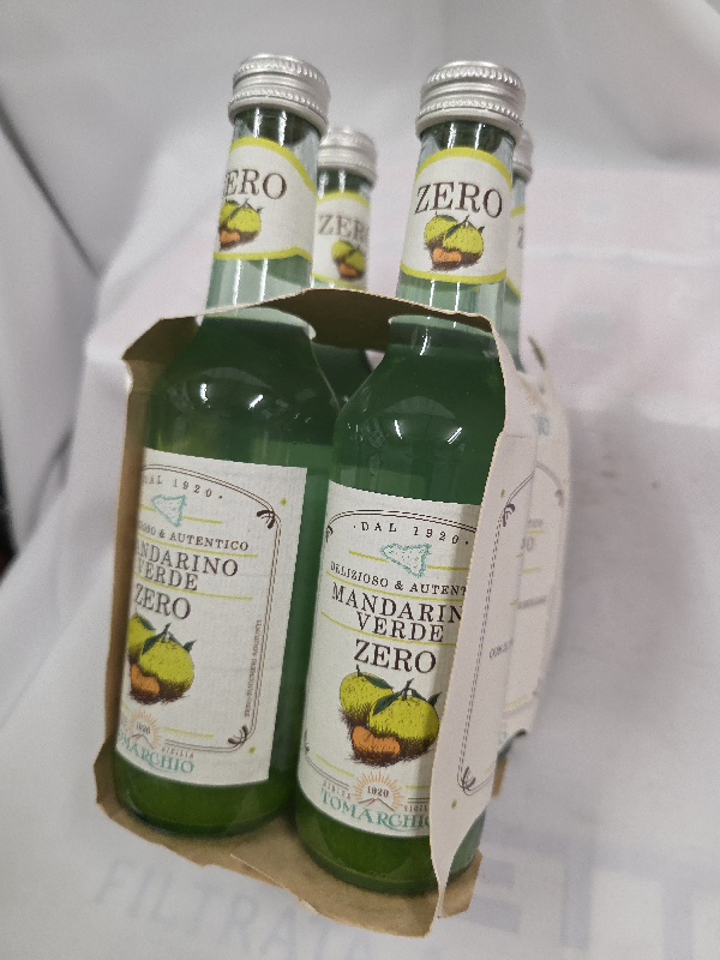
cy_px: 480
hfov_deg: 58.9
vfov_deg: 73.9
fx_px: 638
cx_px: 360
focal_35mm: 23
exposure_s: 1/101
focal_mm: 6.3
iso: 320
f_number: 1.7
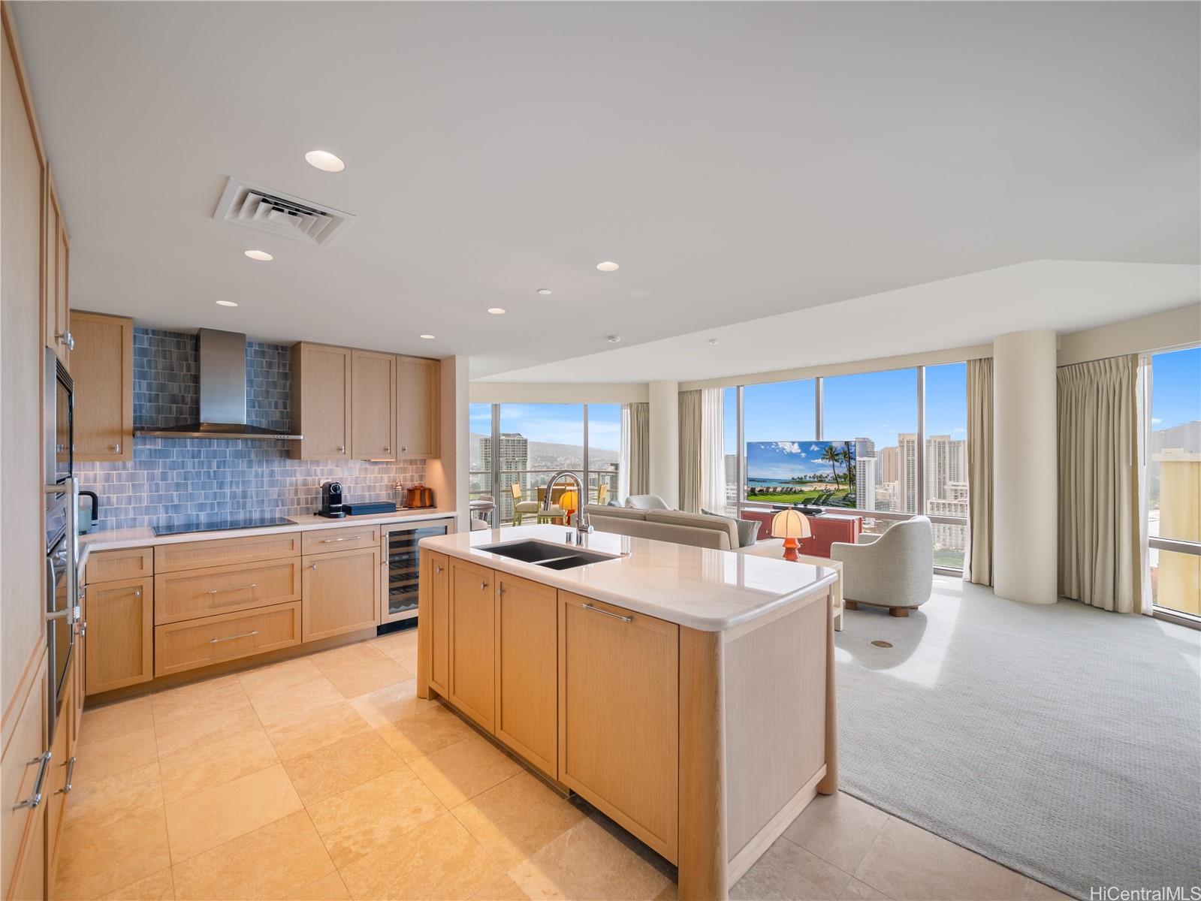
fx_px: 486
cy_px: 450
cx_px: 600
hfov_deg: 102.1
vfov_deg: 85.7
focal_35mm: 14
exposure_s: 1/2000
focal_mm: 7
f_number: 4
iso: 200
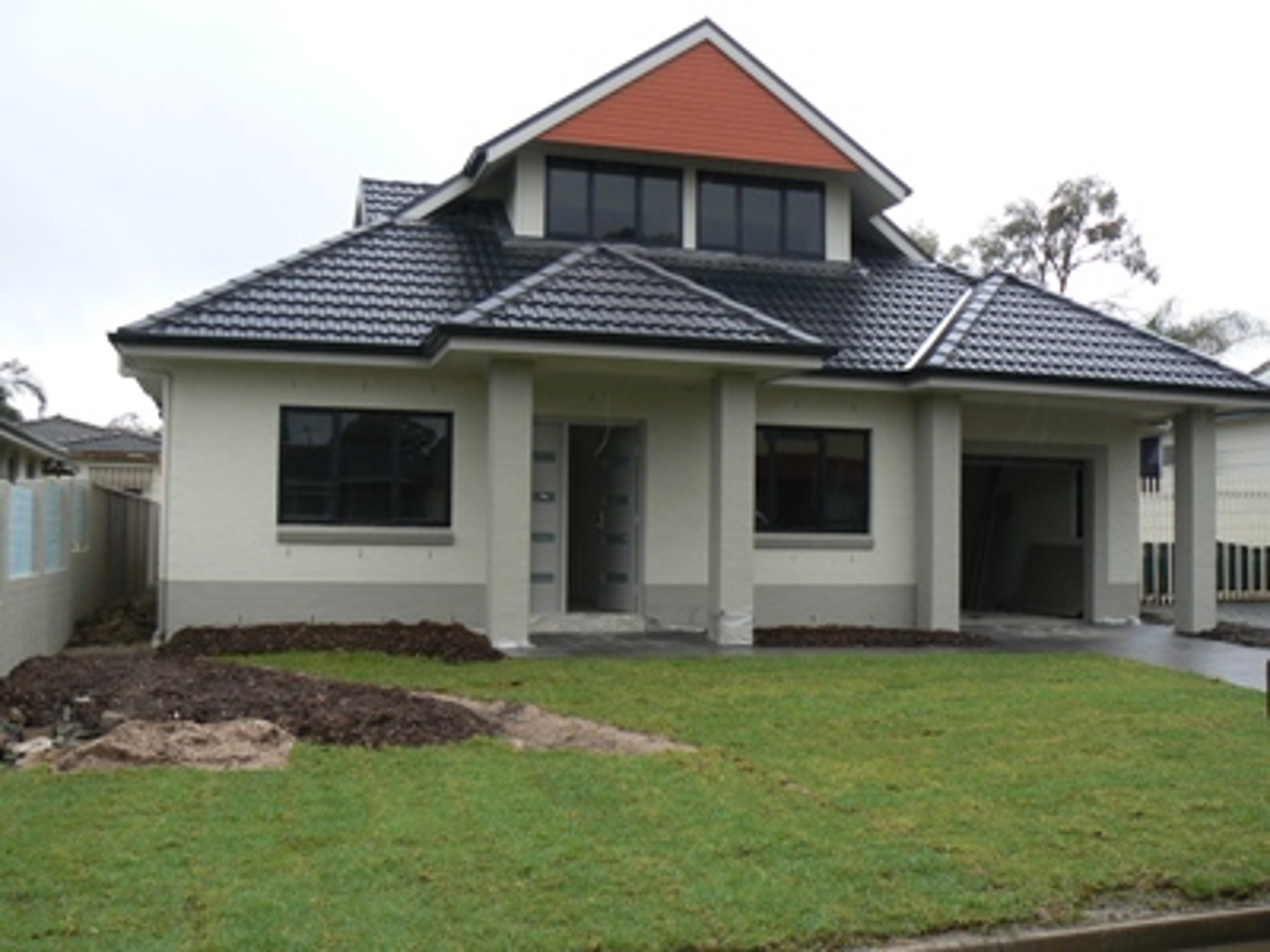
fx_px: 1321
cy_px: 476
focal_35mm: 36
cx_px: 635
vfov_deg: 39.7
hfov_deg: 51.4
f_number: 4
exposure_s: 1/50
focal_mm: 6
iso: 80
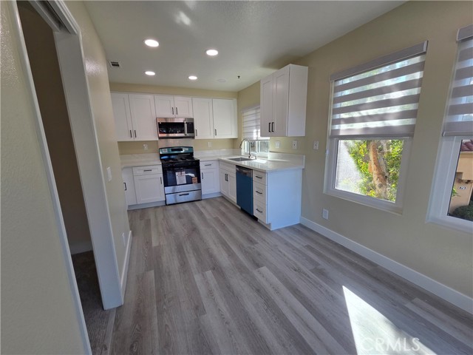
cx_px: 236
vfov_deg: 89.9
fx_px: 178
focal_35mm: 13
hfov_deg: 106.2
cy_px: 178
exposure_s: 1/126
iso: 50
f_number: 2.2
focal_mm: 2.2
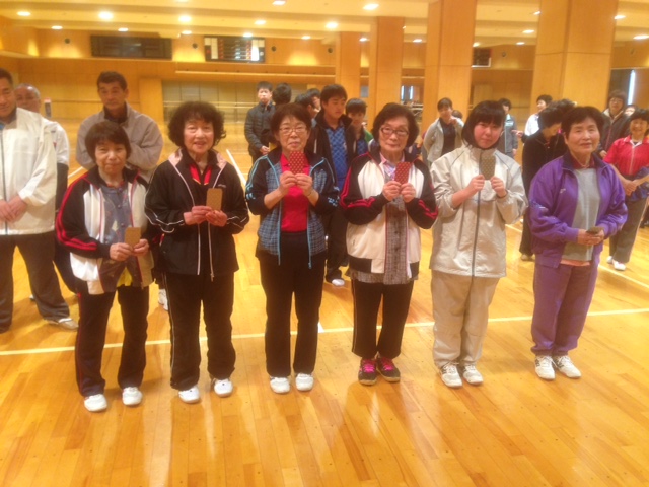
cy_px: 244
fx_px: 619
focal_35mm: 33
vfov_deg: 42.9
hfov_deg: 55.4
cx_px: 324
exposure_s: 1/20
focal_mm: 4.12
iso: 100
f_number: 2.4
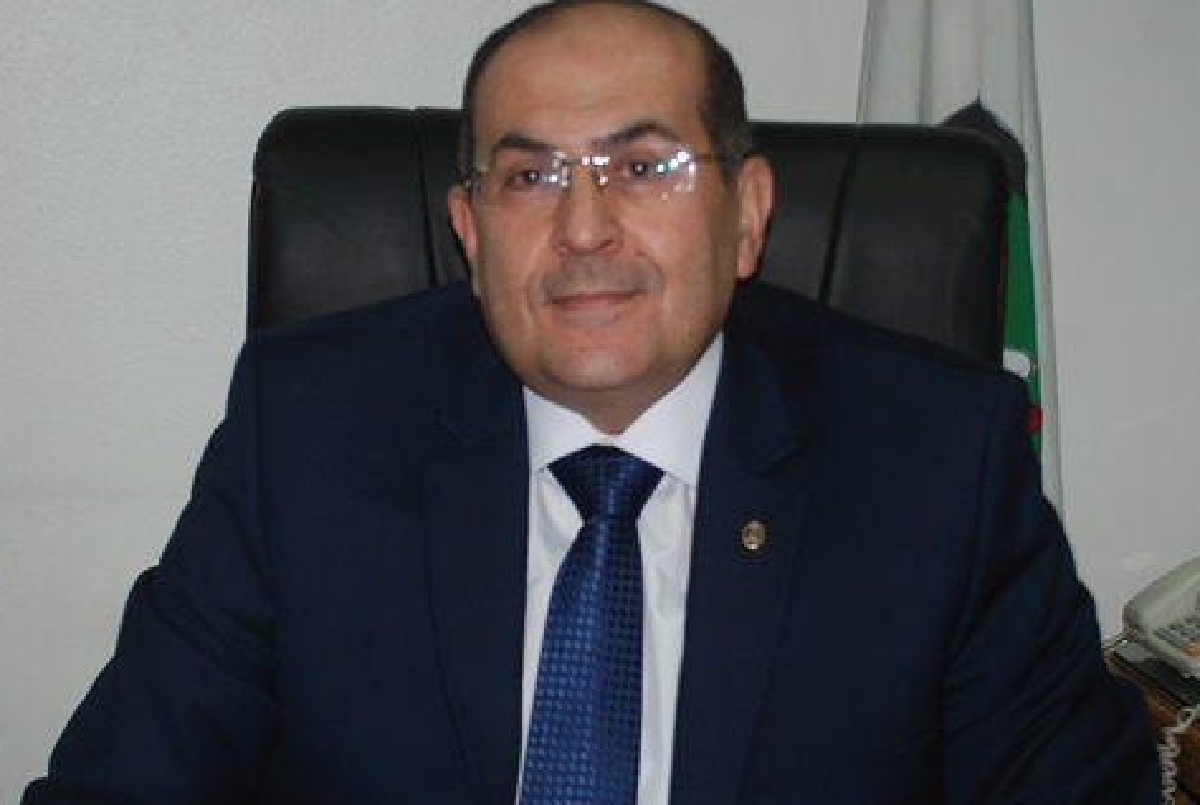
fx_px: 2705
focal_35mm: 81
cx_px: 570
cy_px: 416
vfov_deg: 16.9
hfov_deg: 25.0
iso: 200
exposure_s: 1/60
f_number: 4.2
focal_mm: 32
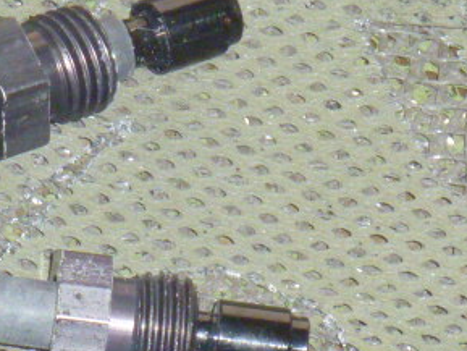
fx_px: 9110
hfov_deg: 2.9
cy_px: 189
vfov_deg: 2.2
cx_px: 163
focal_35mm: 675
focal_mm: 27.8
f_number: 4.5
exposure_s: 1/50
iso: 400
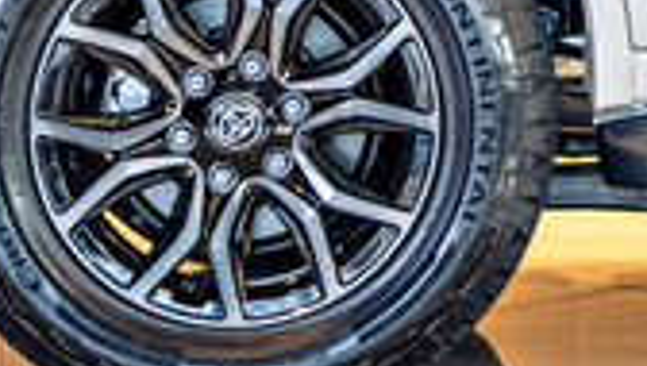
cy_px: -339
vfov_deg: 4.4
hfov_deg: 7.6
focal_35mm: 274
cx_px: 1177
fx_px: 4707
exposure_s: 1/160
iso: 1000
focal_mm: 43
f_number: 3.5
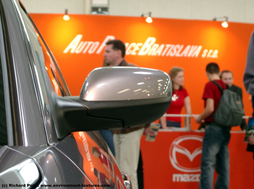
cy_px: 94
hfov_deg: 17.6
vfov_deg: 13.2
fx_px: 819
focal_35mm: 112
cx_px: 127
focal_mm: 22.8
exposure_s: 1/25
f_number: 4.8
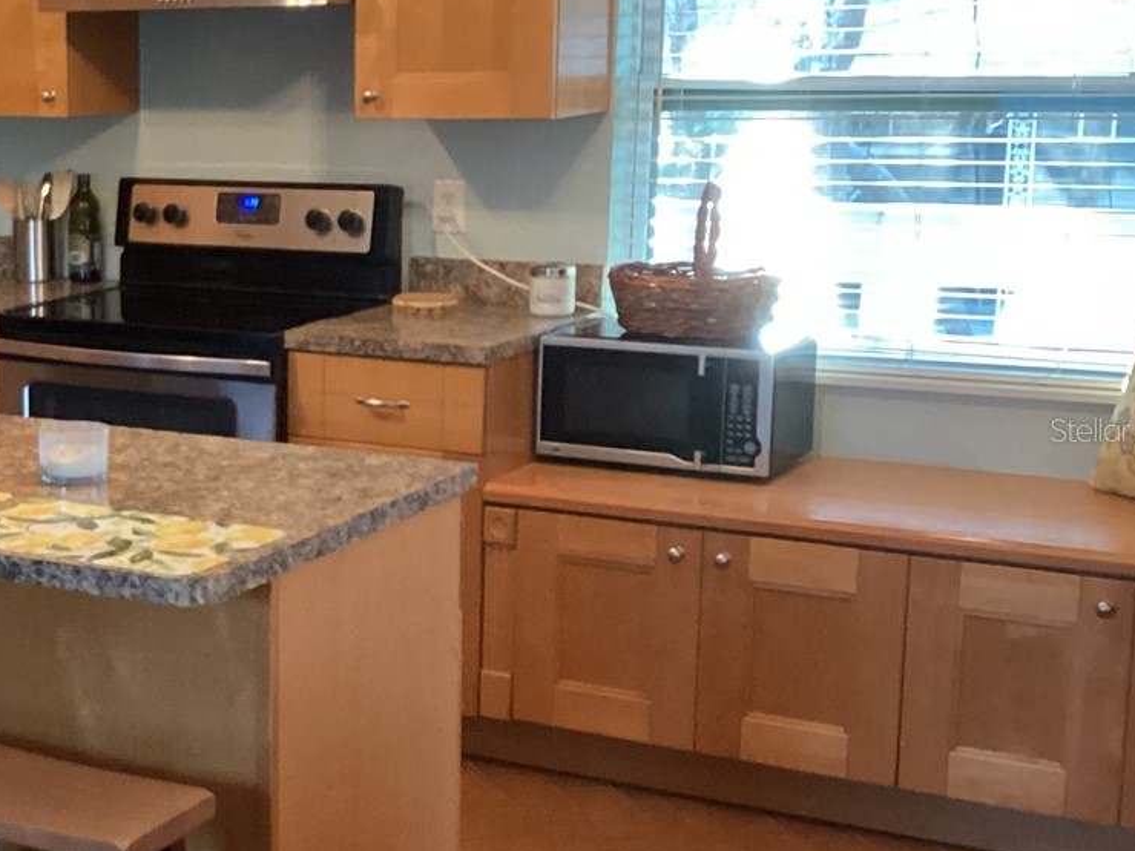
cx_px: -32
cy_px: 429
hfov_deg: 27.1
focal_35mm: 67
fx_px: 2197
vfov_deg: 21.9
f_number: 2.4
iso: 400
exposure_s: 1/40
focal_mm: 3.3
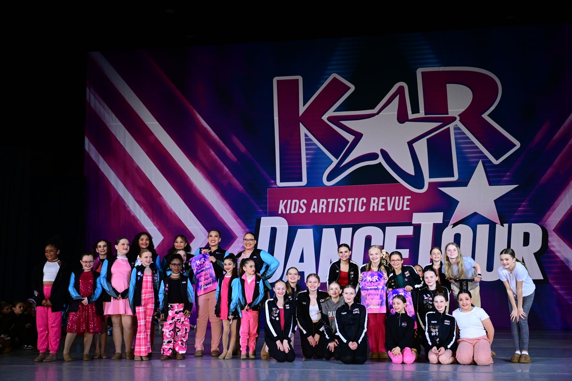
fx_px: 636
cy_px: 190
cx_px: 286
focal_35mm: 40
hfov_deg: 48.5
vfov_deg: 33.4
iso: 3200
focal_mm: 40
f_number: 3.5
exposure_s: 1/800
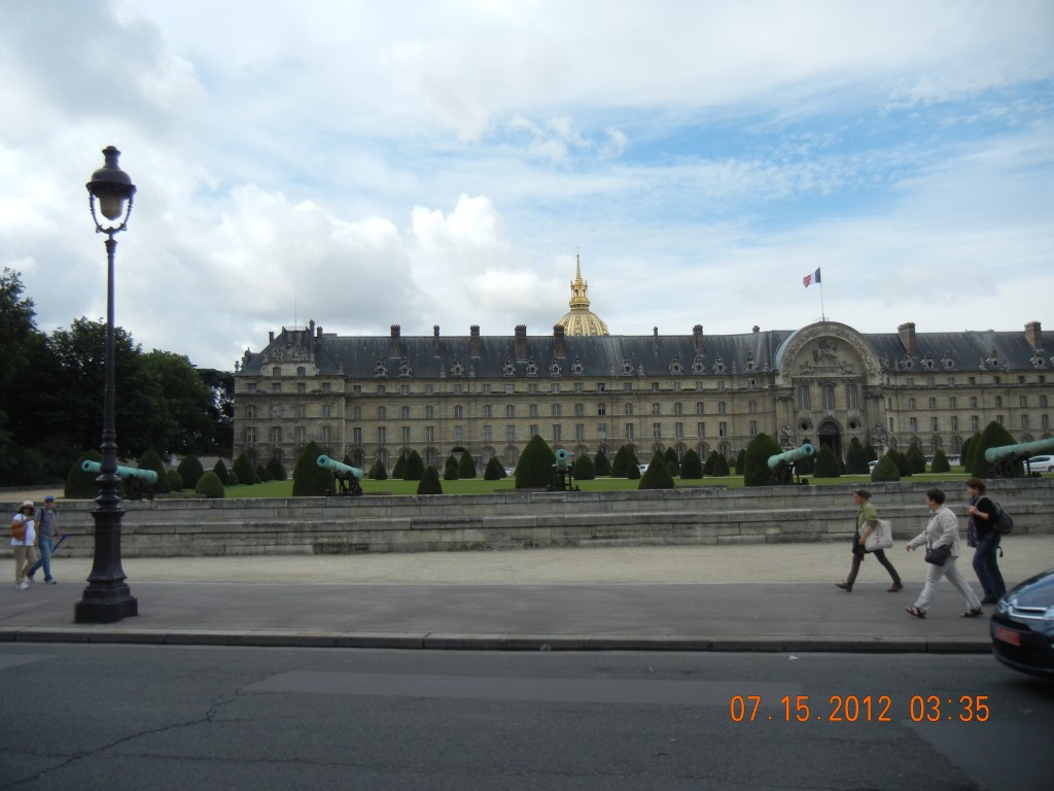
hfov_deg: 60.0
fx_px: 913
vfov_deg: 46.8
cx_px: 527
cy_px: 396
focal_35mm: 30
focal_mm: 5.4
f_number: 7
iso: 160
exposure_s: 1/404
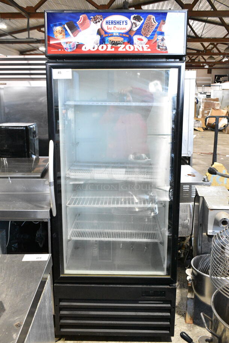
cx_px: 114
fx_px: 343
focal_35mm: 36
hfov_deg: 36.9
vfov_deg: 53.1
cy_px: 172
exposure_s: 1/200
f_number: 7.1
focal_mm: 24
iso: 6400
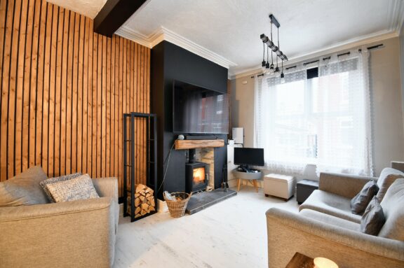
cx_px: 202
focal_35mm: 15
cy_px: 134
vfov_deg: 77.2
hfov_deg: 100.4
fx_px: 168
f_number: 4.5
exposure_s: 1/15
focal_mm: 10
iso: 560
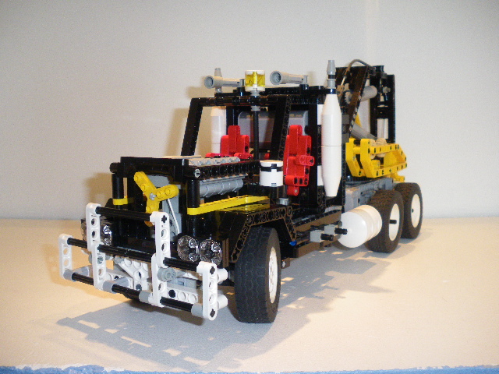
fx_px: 519
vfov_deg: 39.7
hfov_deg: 51.4
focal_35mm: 36
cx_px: 250
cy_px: 187
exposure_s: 1/50
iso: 320
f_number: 3.5
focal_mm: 6.3
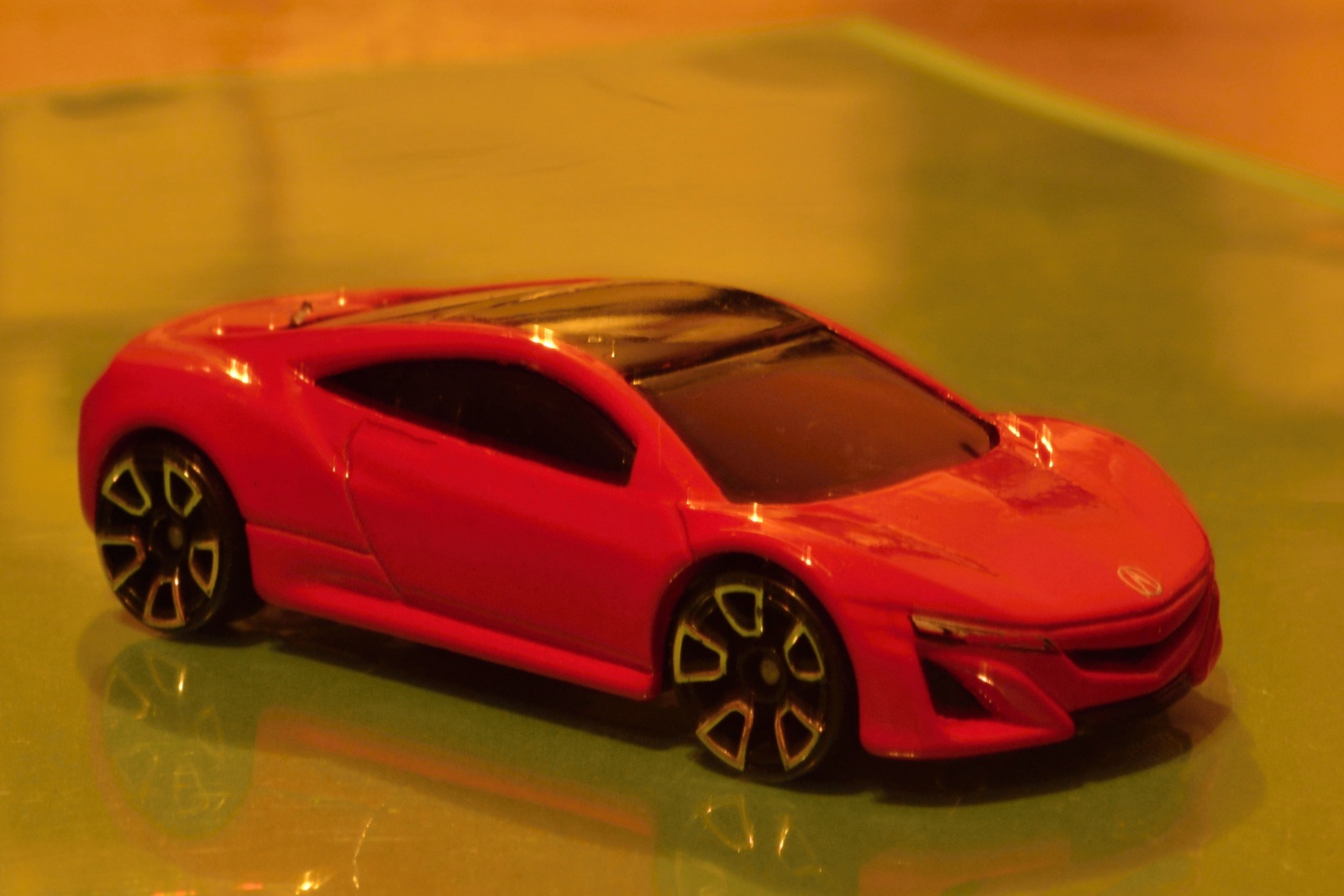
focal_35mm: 82
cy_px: 448
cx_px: 672
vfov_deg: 16.6
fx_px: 3080
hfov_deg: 24.6
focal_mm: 55
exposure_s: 6
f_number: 20
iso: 400
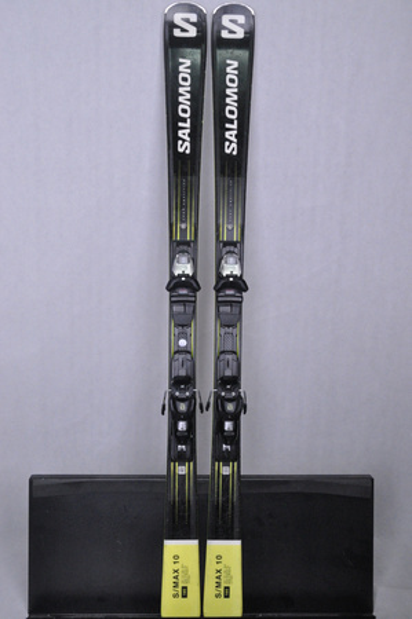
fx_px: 645
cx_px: 206
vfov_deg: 51.3
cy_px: 310
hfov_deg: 35.4
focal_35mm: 38
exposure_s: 1/125
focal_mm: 25
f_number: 8
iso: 3200
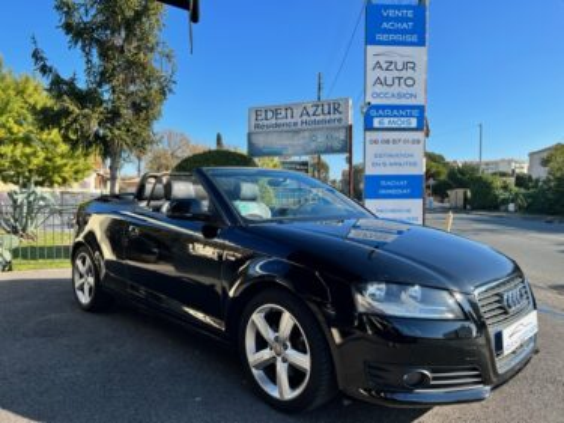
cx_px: 282
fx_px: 423
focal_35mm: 26
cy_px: 212
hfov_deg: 67.3
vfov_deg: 53.0
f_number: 1.5
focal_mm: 5.7
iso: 50
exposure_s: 1/2008
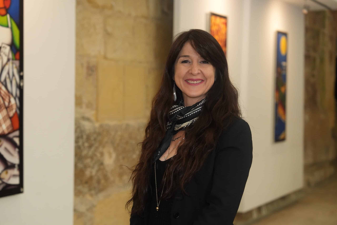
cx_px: 168
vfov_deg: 19.5
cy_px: 112
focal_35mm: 70
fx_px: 655
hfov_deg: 28.8
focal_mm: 70
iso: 2500
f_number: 3.5
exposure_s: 1/125
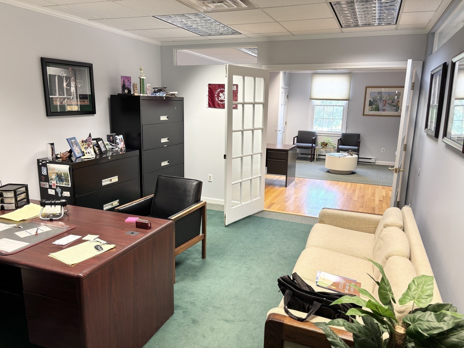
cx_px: 232
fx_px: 349
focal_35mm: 26
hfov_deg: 67.3
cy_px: 174
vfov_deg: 53.1
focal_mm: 5.96
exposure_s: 1/60
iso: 100
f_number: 1.6
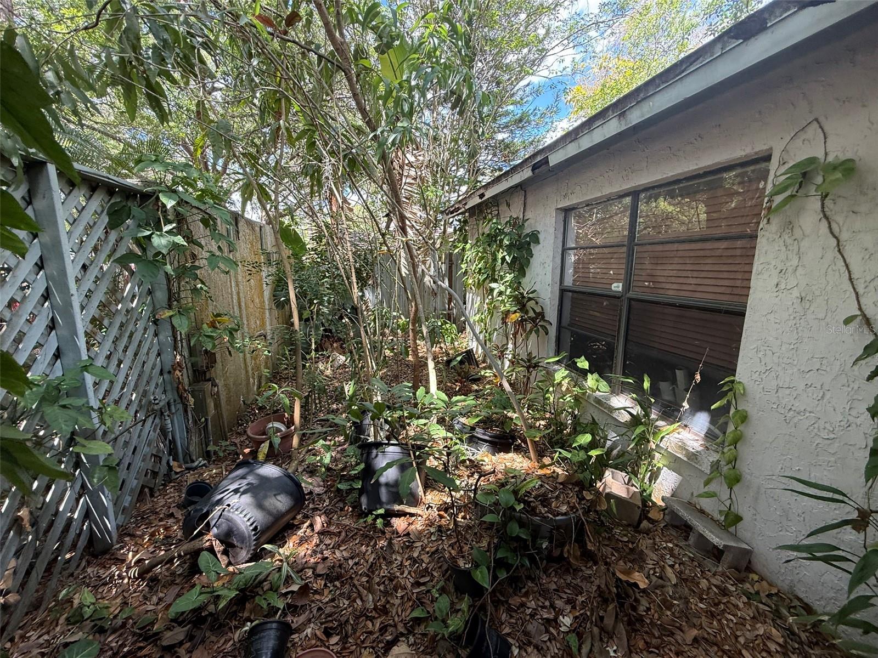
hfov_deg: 102.1
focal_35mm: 14
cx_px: 439
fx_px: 355
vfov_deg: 85.7
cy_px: 329
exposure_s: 1/99
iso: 80
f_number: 2.2
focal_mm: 2.22
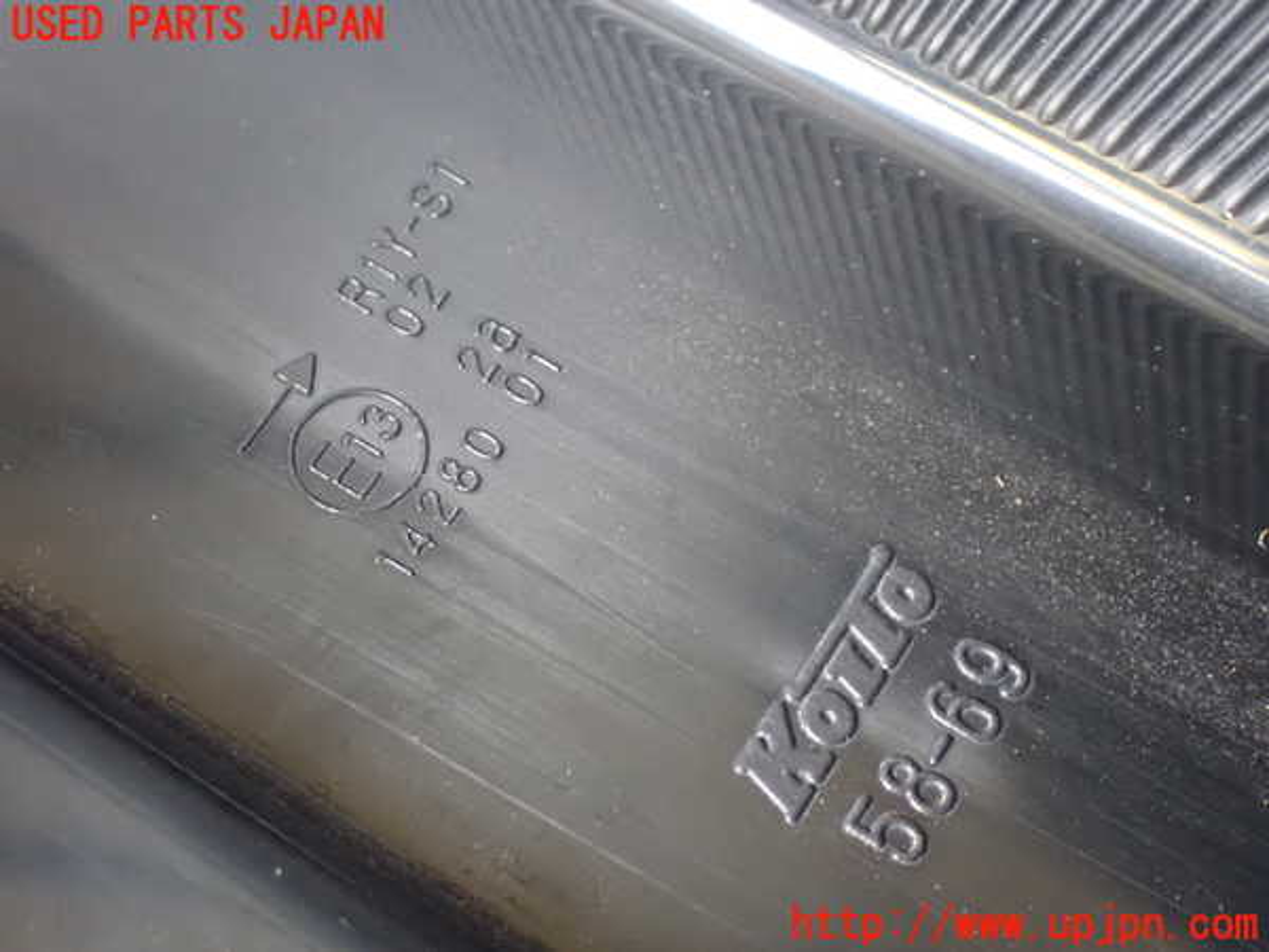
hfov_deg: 27.4
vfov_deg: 20.7
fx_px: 2603
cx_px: 634
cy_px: 476
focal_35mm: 71
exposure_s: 1/25
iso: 1600
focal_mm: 12.73
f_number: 3.9
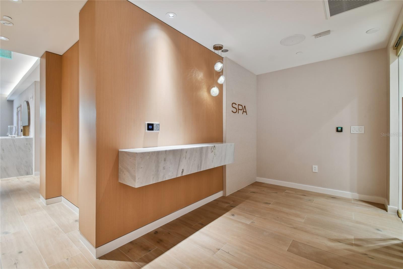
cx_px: 202
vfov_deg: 77.3
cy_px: 134
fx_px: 168
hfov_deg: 100.4
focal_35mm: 15
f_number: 6.3
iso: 100
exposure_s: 1/2
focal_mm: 10
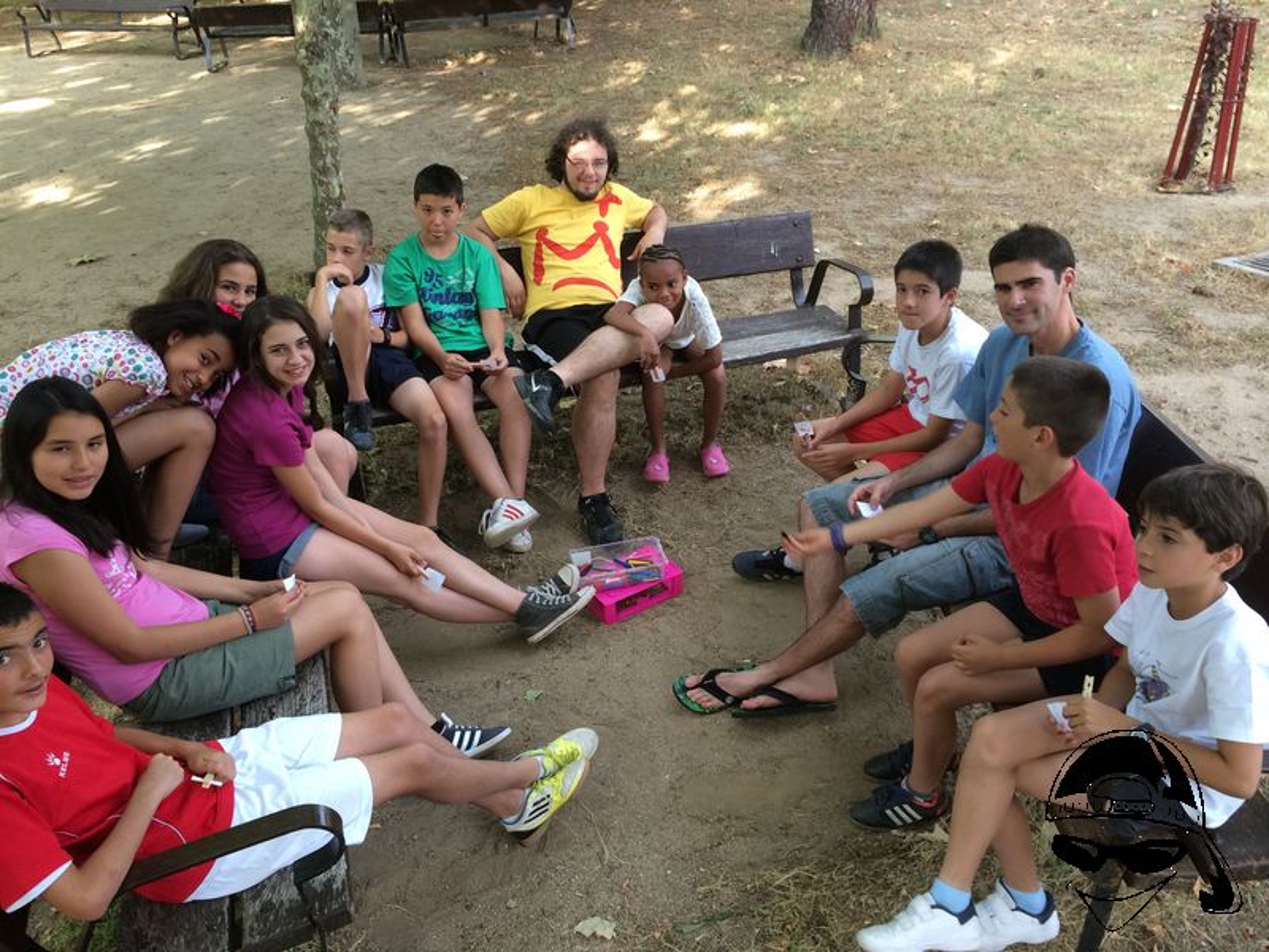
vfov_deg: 46.8
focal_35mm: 30
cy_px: 476
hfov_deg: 60.0
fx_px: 1100
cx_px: 634
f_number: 2.2
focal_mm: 4.12
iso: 64
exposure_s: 1/120
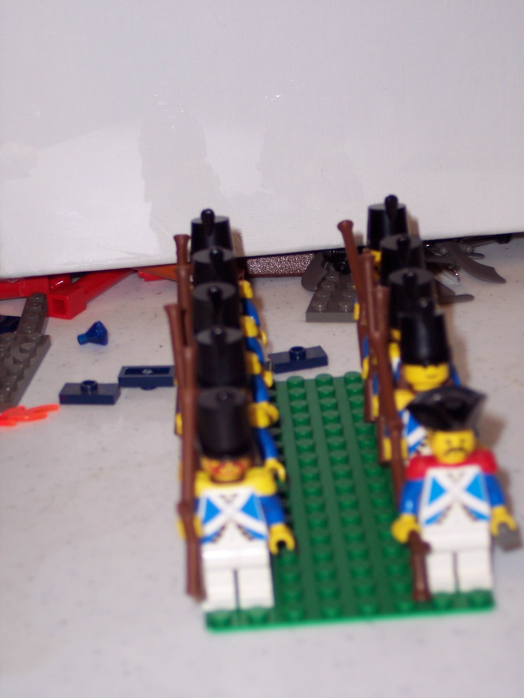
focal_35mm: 91
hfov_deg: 16.2
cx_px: 262
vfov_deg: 21.5
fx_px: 1837
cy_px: 349
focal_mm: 18.7
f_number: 4.1
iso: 100
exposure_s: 1/90
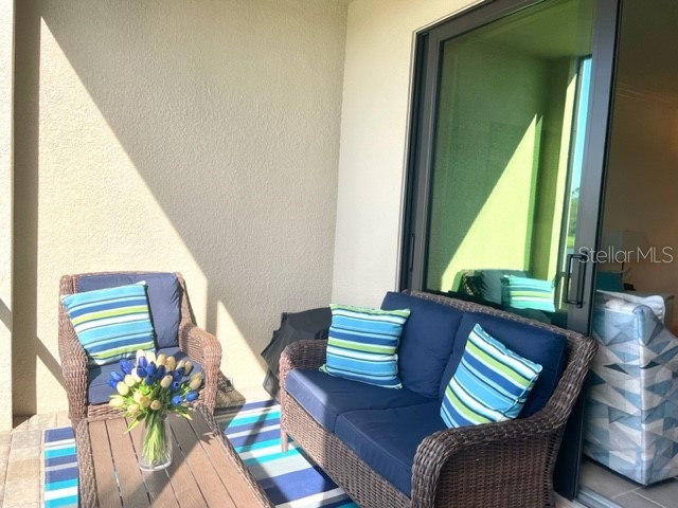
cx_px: 339
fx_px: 509
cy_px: 254
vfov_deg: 53.1
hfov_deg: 67.3
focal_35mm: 26
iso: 32
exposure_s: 1/404
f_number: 1.6
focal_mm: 4.2
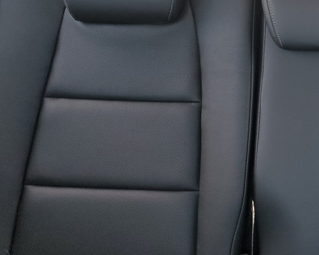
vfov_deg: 29.9
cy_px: 73
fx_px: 472
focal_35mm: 50
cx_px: 308
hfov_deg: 34.4
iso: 97
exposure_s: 1/120
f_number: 1.5
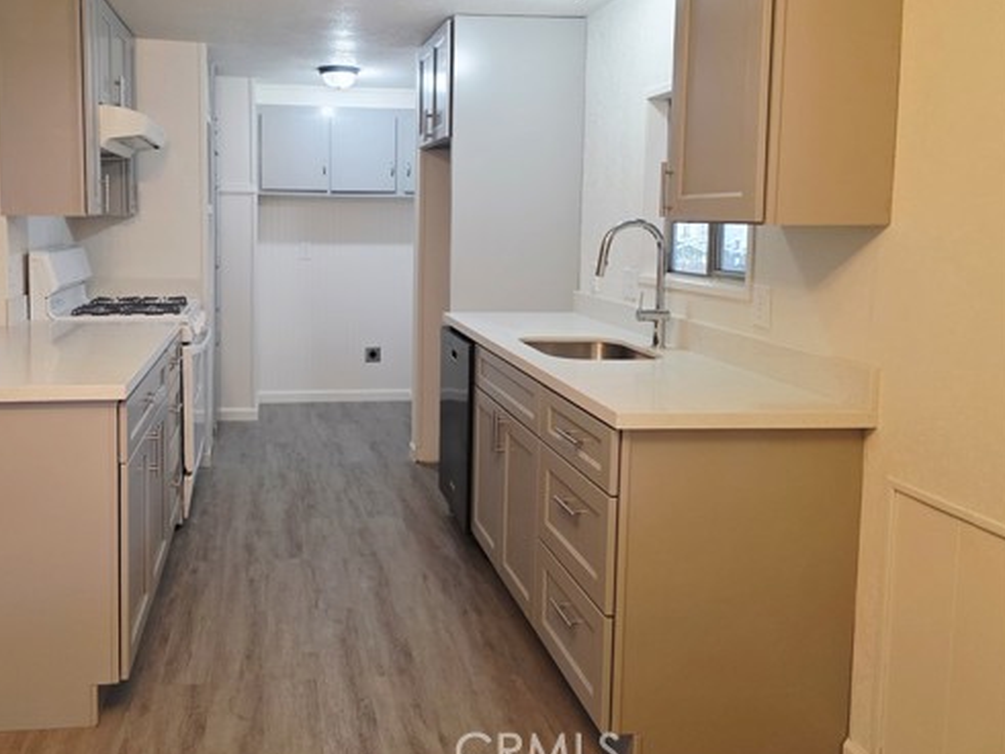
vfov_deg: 46.4
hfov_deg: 59.0
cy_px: 289
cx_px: 360
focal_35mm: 30
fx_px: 871
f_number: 1.7
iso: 400
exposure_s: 1/120
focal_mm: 6.3
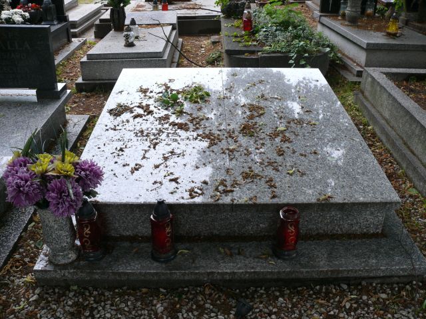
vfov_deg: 40.7
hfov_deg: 52.6
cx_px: 213
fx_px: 431
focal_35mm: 35
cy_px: 160
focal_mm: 7.4
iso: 125
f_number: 2.8
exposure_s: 1/30
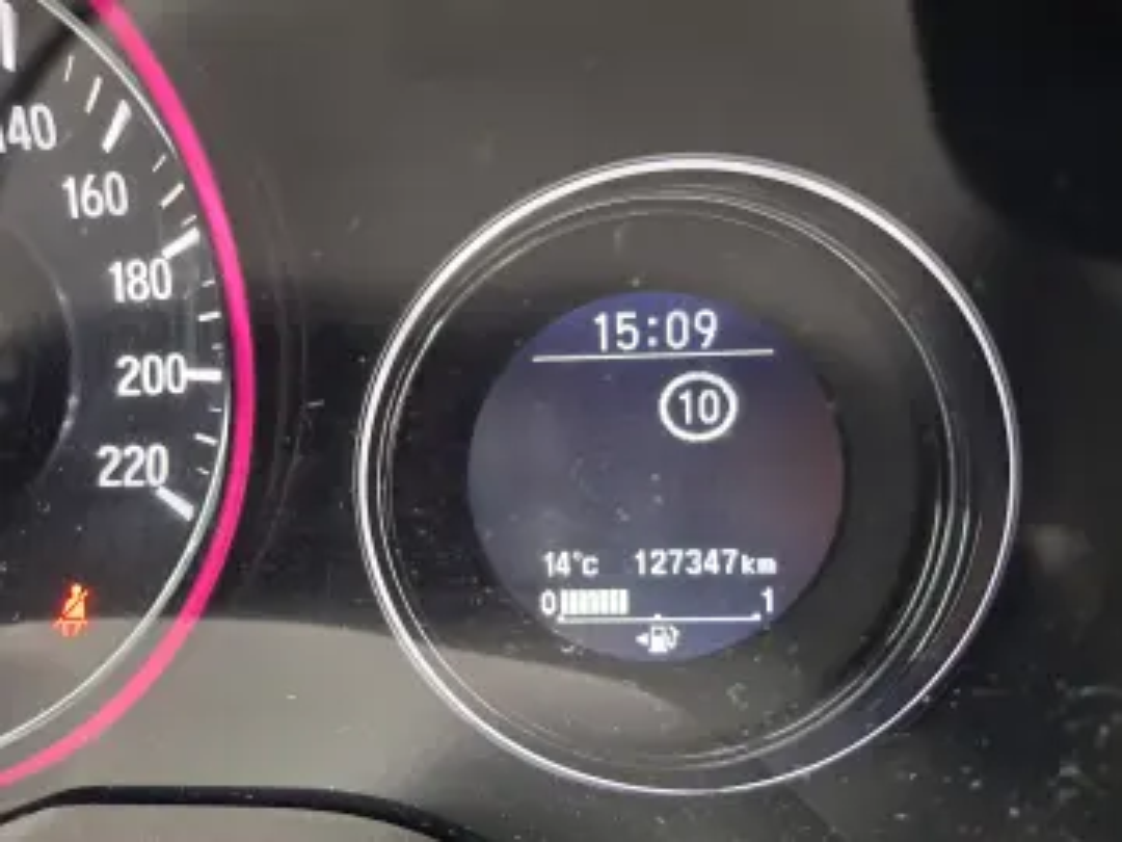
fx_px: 810
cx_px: 561
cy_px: 421
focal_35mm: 25
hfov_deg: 69.4
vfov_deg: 54.9
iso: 320
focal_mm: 4.69
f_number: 1.8
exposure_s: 1/33
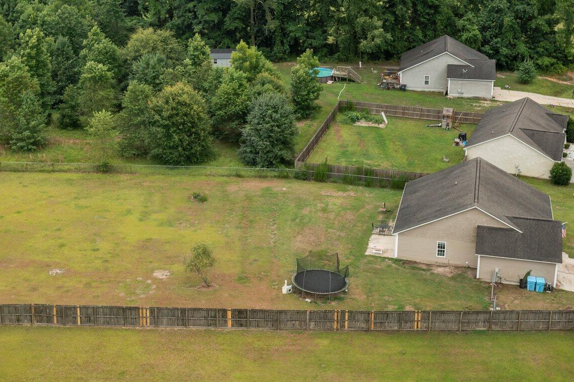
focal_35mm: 50
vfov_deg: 26.7
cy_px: 108
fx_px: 797
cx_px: 270
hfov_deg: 39.6
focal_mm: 10.26
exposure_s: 1/80
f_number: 5
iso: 100
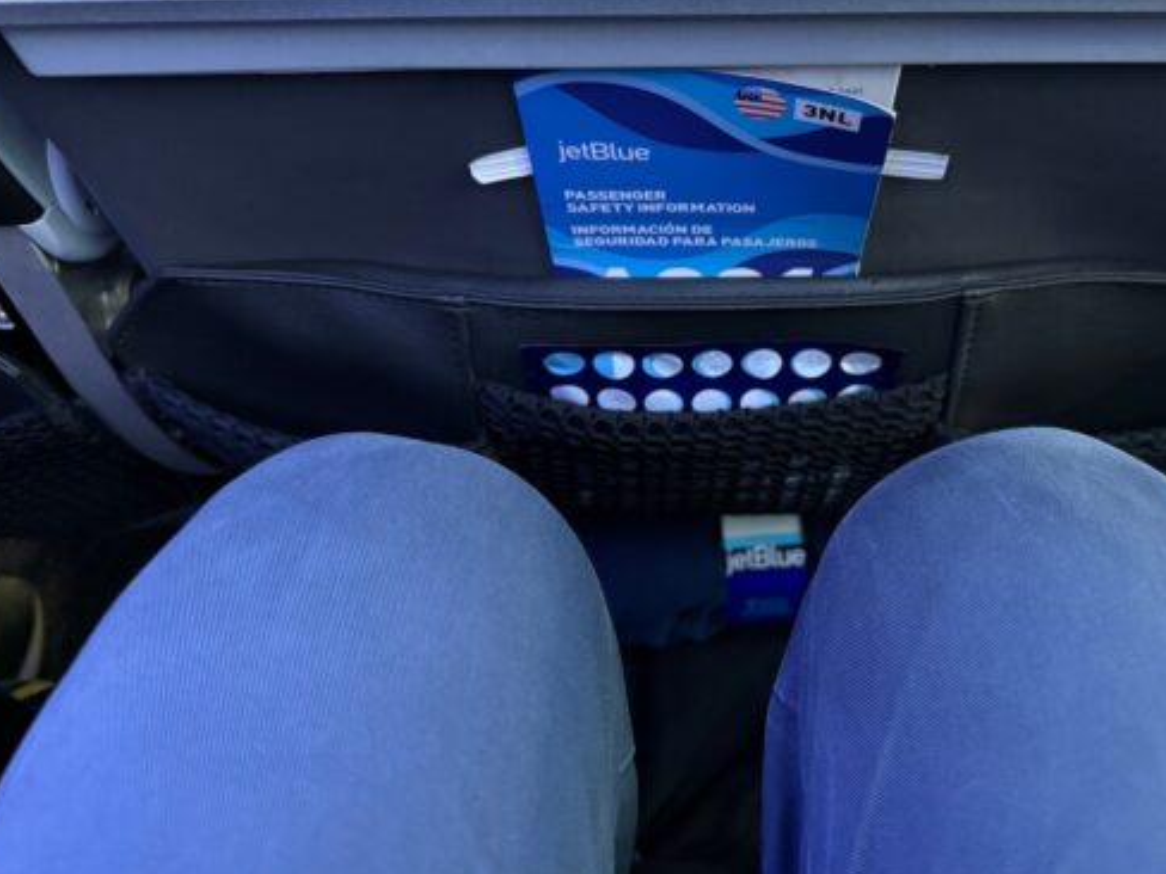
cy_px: 380
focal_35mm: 30
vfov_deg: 46.7
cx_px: 695
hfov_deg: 59.5
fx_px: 1011
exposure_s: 1/28
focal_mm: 6.76
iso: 1000
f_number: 1.78
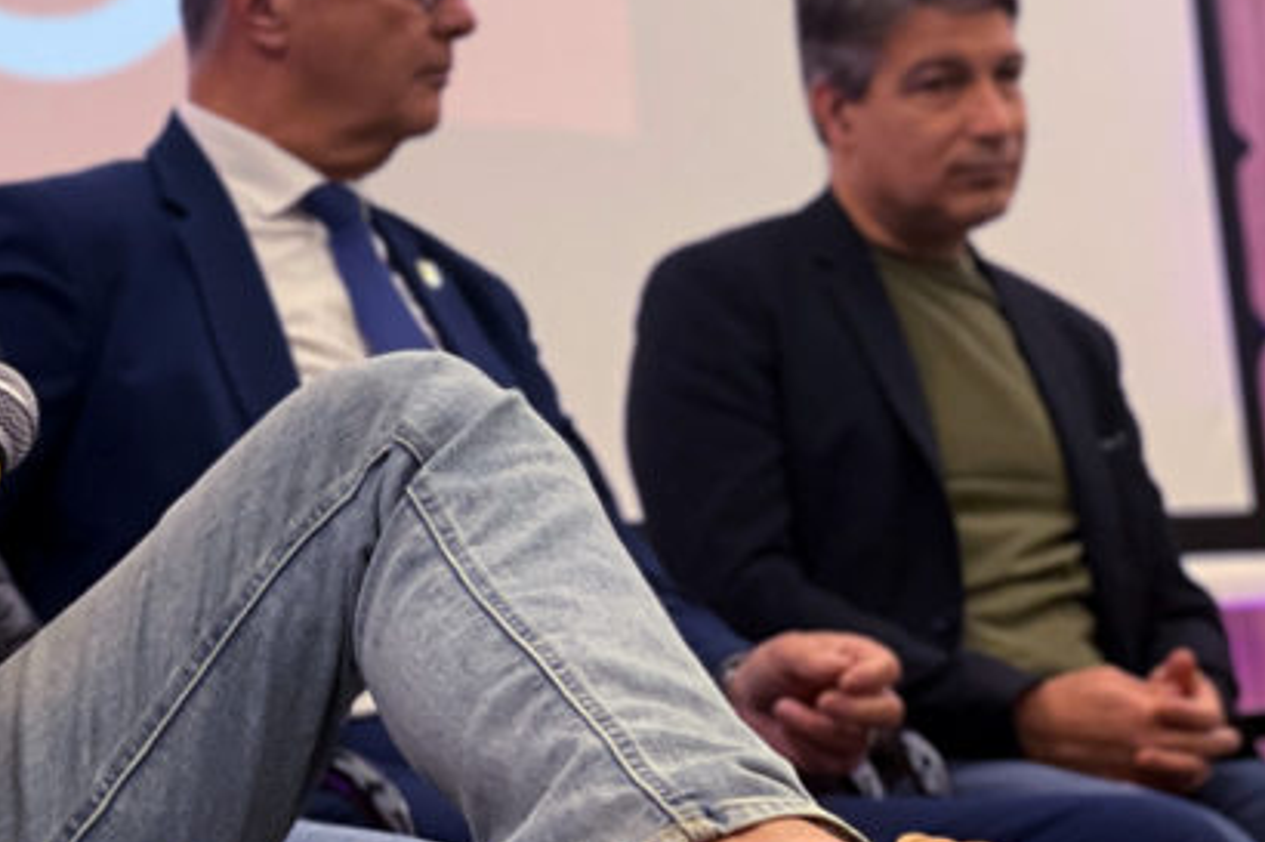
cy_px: -197
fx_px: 4742
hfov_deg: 15.0
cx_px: 43
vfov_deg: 10.0
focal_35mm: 135
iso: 125
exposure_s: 1/100
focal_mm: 6
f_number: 2
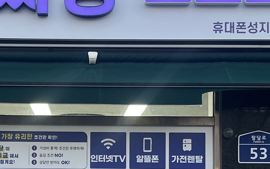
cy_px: 165
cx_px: 75
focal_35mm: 94
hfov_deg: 21.9
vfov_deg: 13.7
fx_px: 692
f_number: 1.6
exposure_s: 1/120
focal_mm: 5.1
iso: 125
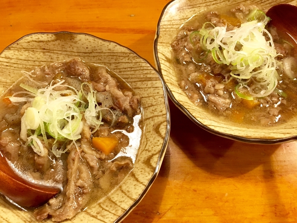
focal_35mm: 29
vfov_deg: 48.2
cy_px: 112
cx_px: 148
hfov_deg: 61.7
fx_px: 249
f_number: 2.2
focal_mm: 4.15
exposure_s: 1/17
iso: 200
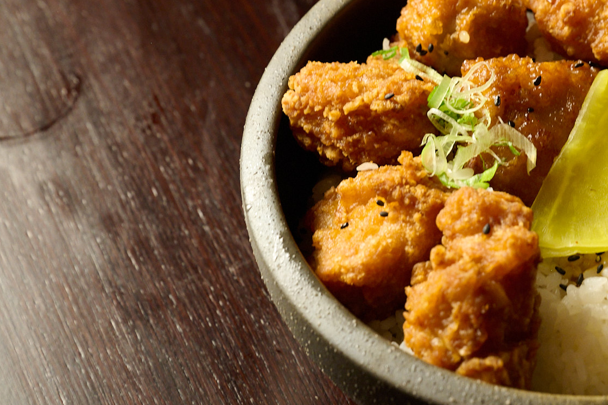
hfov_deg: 15.8
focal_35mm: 128
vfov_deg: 10.7
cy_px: 183
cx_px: 535
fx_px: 2161
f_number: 7.1
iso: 1600
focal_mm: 70
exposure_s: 1/30
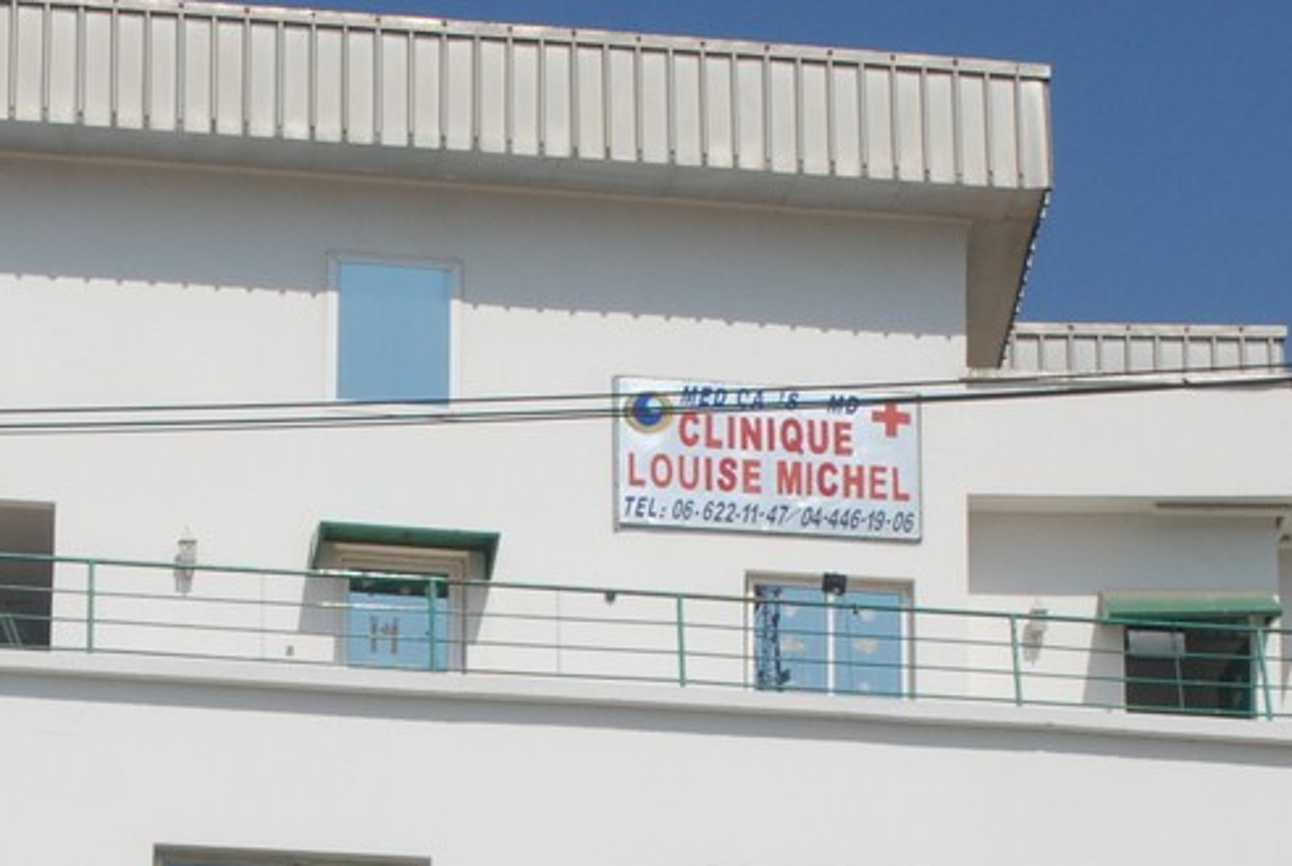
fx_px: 4207
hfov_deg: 17.4
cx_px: 383
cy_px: 1195
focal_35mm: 117
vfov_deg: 11.4
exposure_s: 1/500
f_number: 11
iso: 200
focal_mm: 24
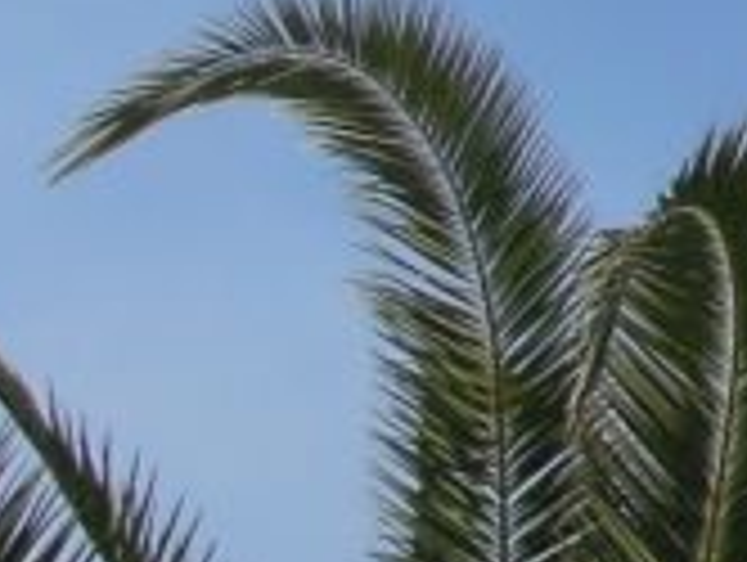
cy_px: -166
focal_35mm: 148
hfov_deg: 10.0
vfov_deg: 9.9
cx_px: 2250
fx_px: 3198
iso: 160
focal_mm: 4.3
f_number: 5
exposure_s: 1/1250
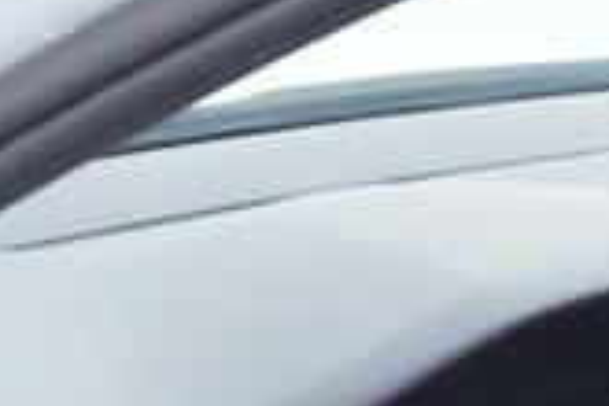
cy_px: 1205
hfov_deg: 9.2
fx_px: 3789
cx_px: 399
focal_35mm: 224
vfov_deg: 5.7
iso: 160
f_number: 2.8
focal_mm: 24
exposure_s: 1/40
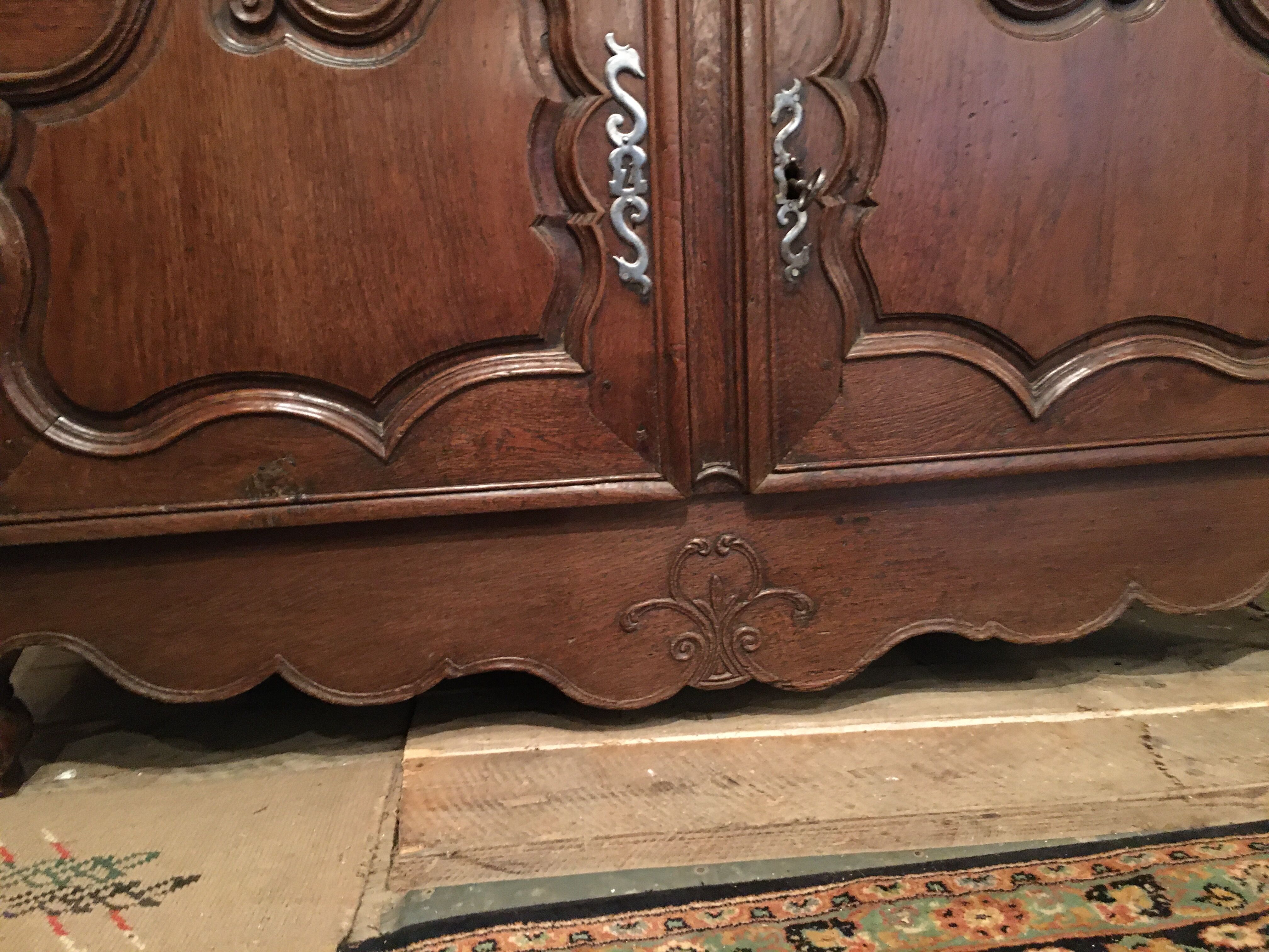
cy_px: 476
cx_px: 634
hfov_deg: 61.7
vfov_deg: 48.2
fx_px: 1063
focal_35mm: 29
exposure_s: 1/17
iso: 500
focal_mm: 4.15
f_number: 2.2
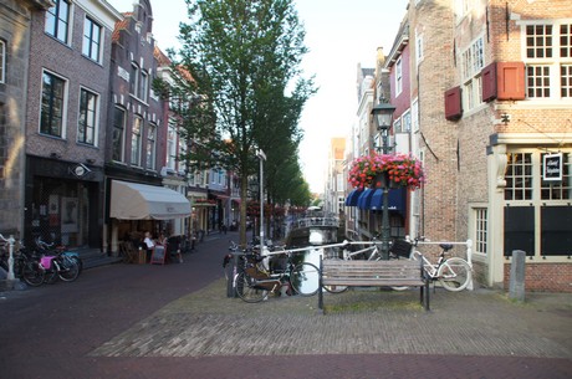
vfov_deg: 47.8
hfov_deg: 67.5
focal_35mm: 27
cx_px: 286
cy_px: 190
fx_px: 428
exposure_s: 1/60
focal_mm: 18
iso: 100
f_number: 4.5
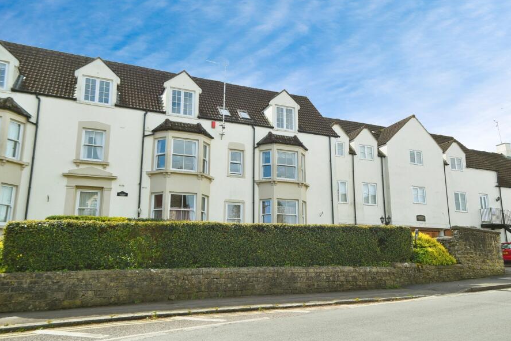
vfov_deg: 43.6
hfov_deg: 61.7
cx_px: 285
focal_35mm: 30
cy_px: 162
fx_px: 426
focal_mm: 26
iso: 400
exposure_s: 1/500
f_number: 11
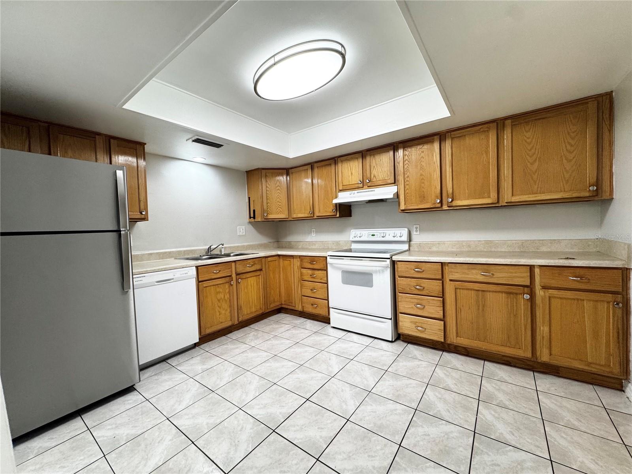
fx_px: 256
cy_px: 237
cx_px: 316
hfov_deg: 102.1
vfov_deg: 85.7
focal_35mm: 14
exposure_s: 1/120
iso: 160
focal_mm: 2.22
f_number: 2.2
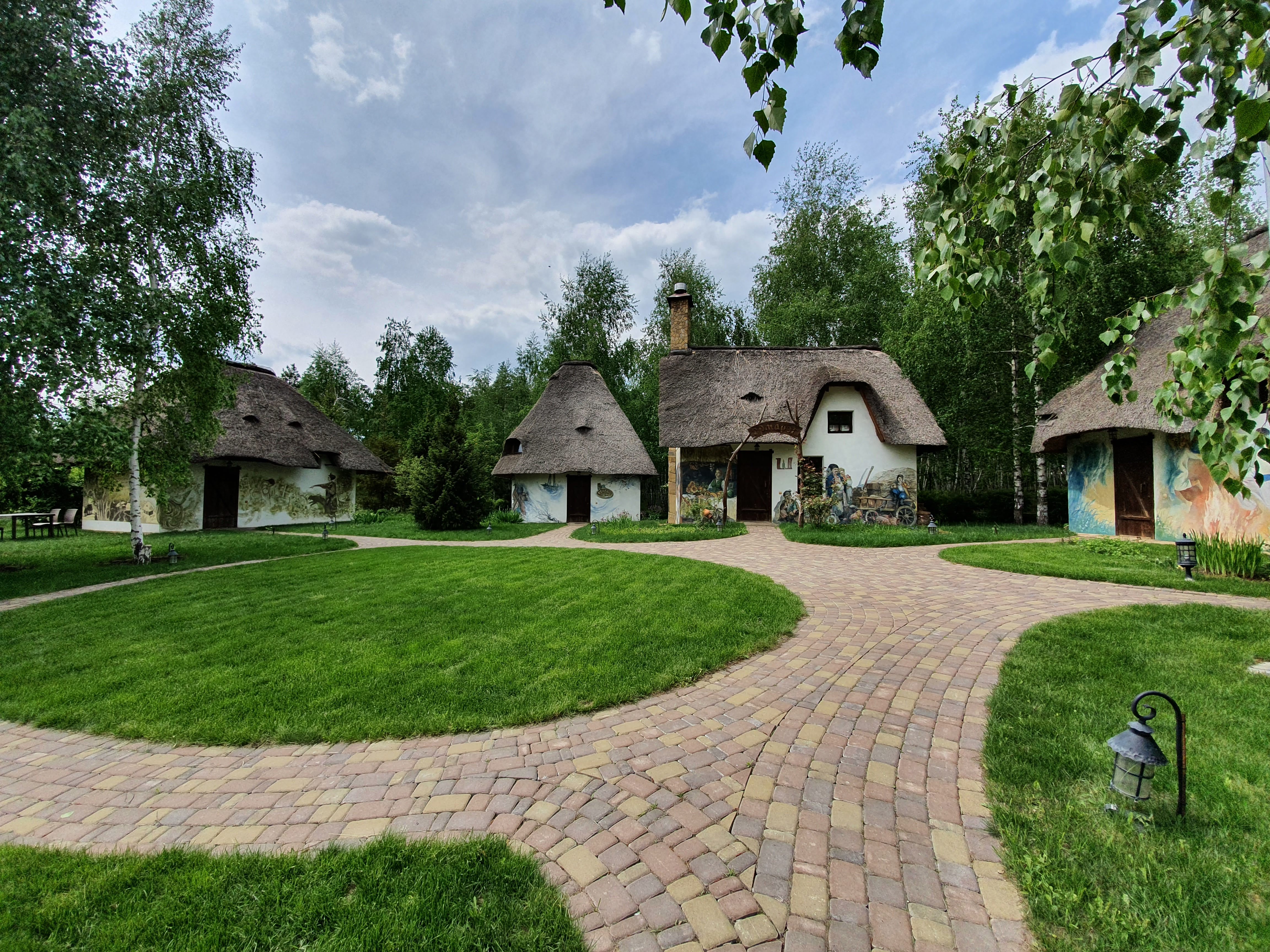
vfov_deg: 89.9
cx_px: 635
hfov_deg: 106.2
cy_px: 476
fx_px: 477
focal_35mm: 13
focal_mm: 1.8
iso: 50
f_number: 2.2
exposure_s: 1/1392
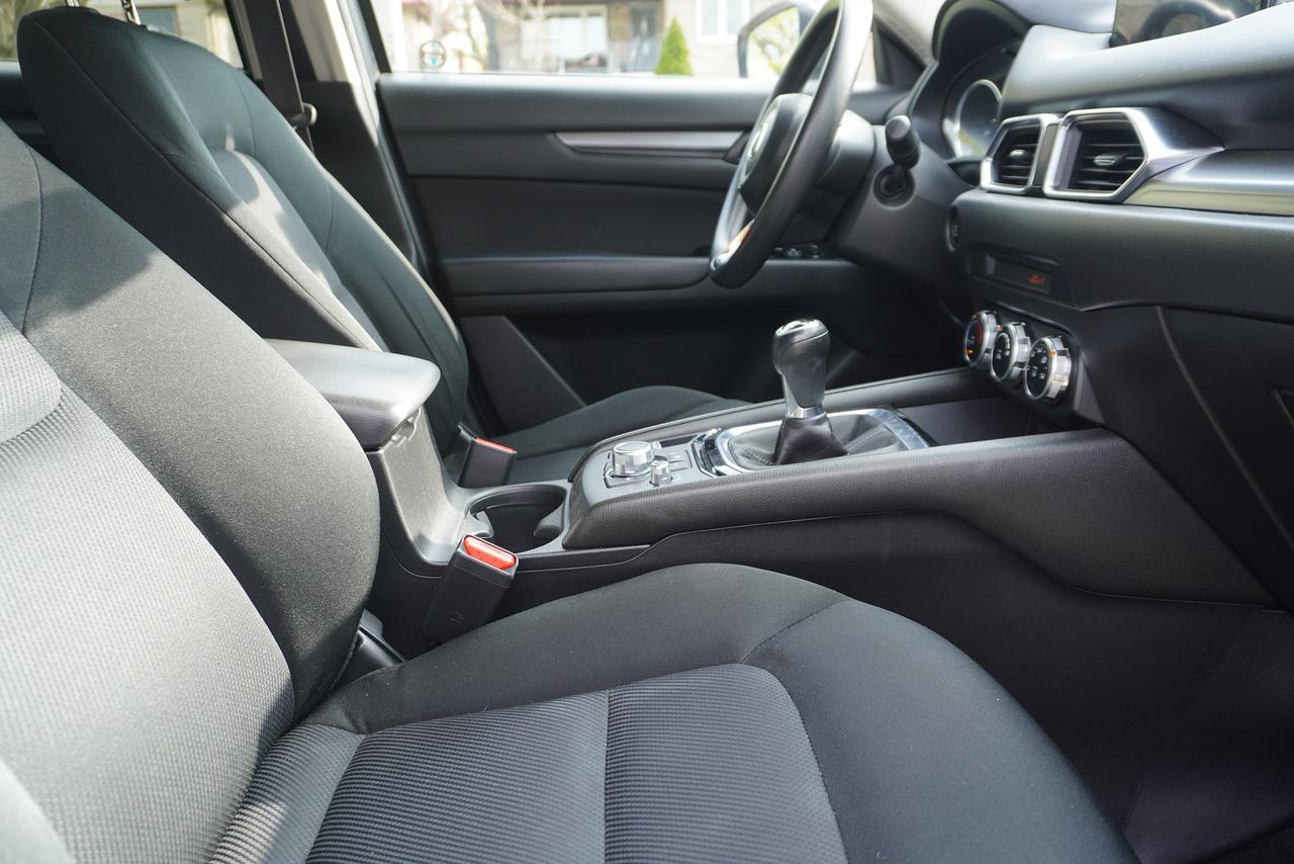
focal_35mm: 28
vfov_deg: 45.7
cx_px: 647
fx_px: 1025
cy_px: 432
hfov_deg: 64.5
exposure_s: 1/60
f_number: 4
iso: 160
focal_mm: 19
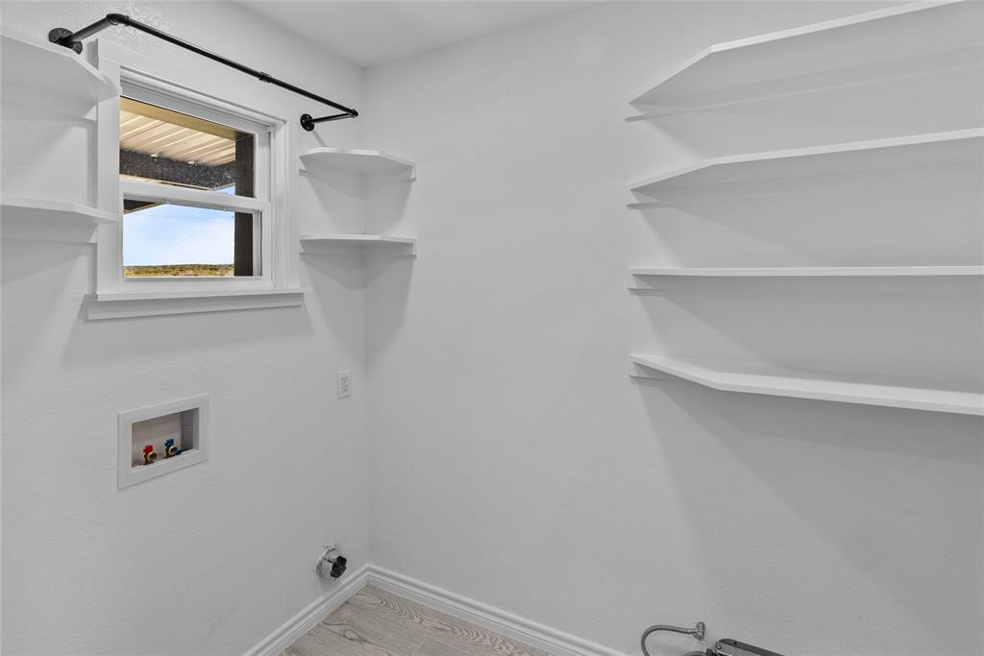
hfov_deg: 96.7
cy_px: 328
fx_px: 437
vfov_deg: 73.8
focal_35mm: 16
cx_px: 492
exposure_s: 1/1.67
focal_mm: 16
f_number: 7.1
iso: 100
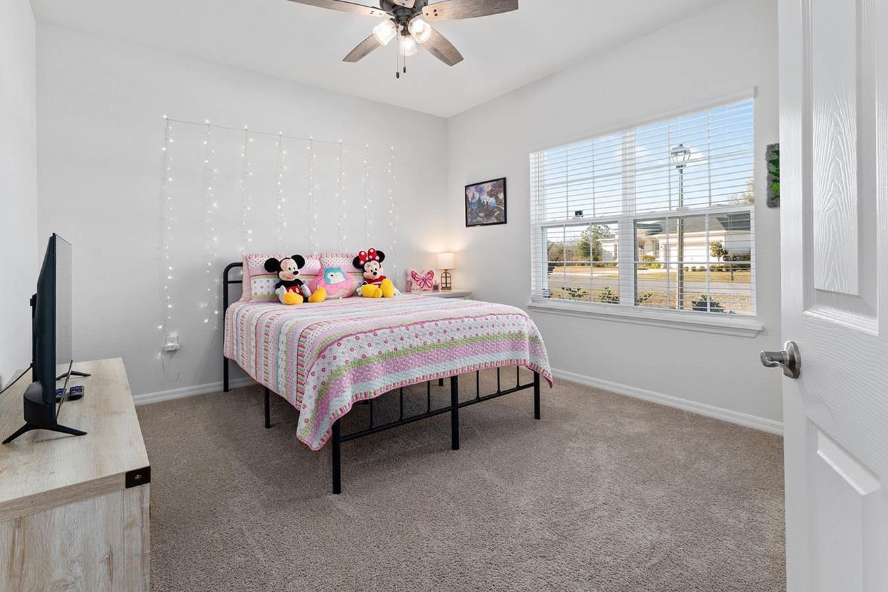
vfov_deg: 70.0
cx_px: 429
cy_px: 251
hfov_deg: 93.3
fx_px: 419
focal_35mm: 17
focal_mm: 14
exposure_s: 1/15
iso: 500
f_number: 7.1
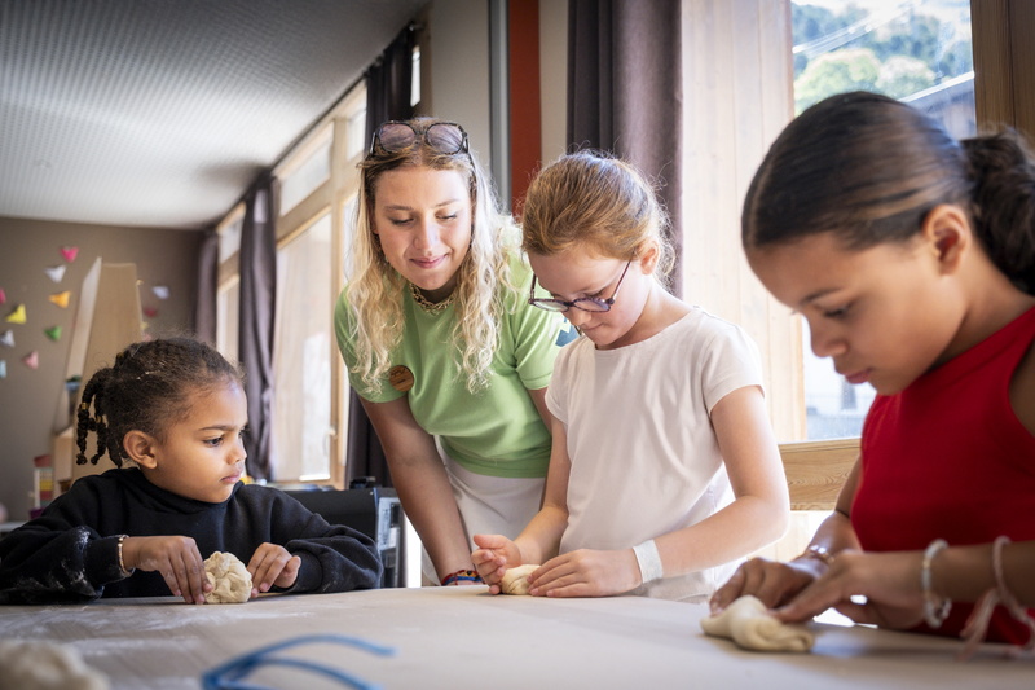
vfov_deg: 32.6
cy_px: 345
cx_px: 518
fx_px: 1178
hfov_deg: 47.4
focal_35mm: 41
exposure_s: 1/500
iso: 1600
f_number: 2.8
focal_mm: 27.4
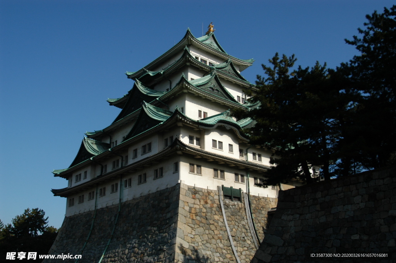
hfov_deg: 53.2
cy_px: 132
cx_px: 198
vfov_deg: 36.8
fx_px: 396
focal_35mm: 36
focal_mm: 24
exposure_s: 1/350
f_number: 10
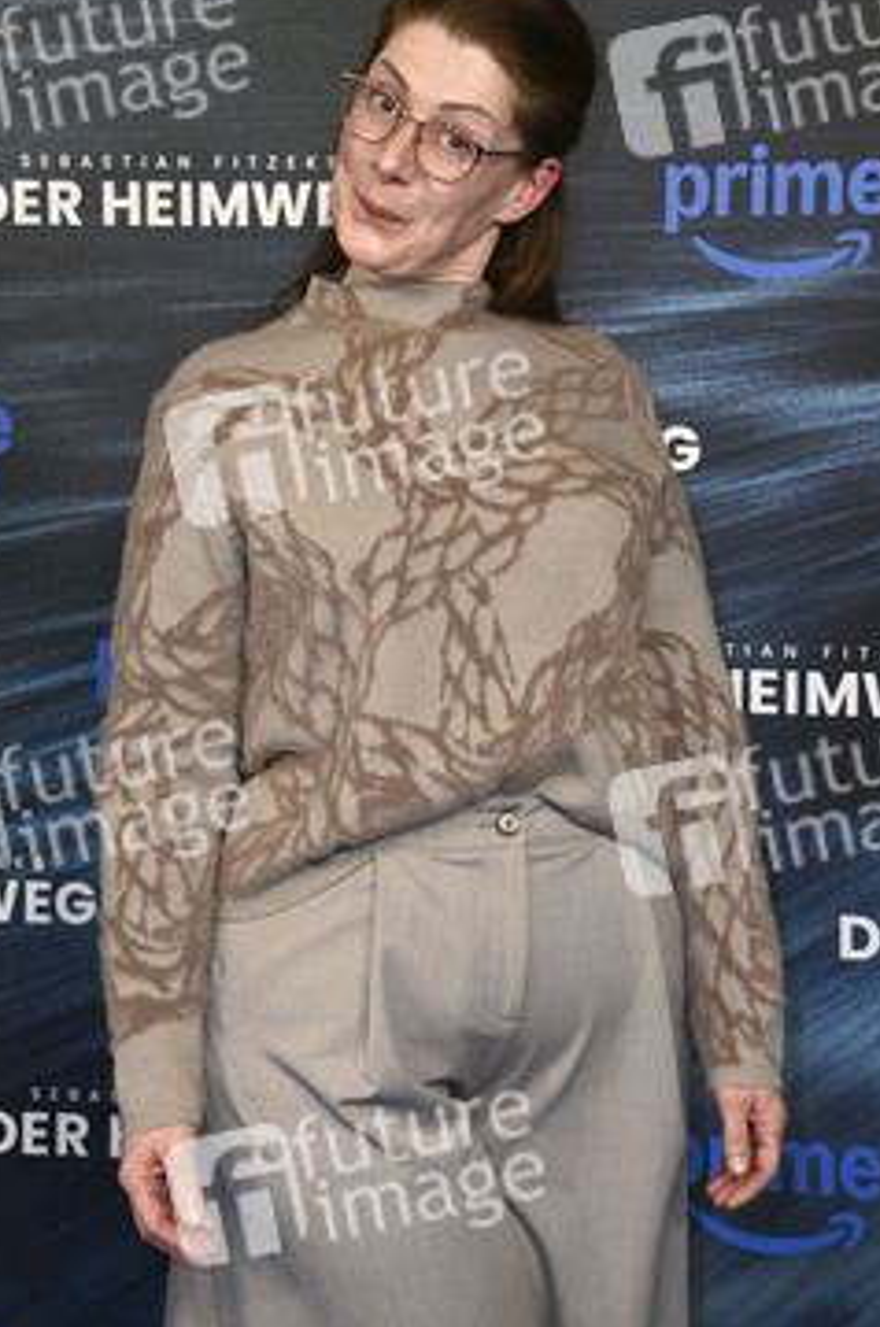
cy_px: 625
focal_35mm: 87
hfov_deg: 15.6
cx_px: 462
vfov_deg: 23.4
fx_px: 3202
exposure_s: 1/250
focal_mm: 78
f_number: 5.6
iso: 1600
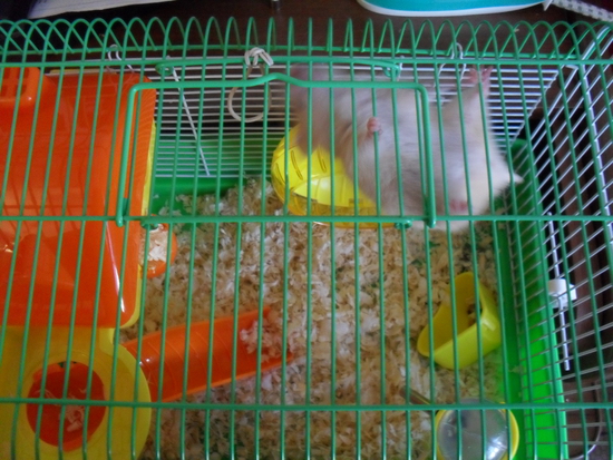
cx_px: 306
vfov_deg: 40.7
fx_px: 620
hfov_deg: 52.6
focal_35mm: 35
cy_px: 230
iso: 320
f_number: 3.2
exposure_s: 1/15
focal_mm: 6.3
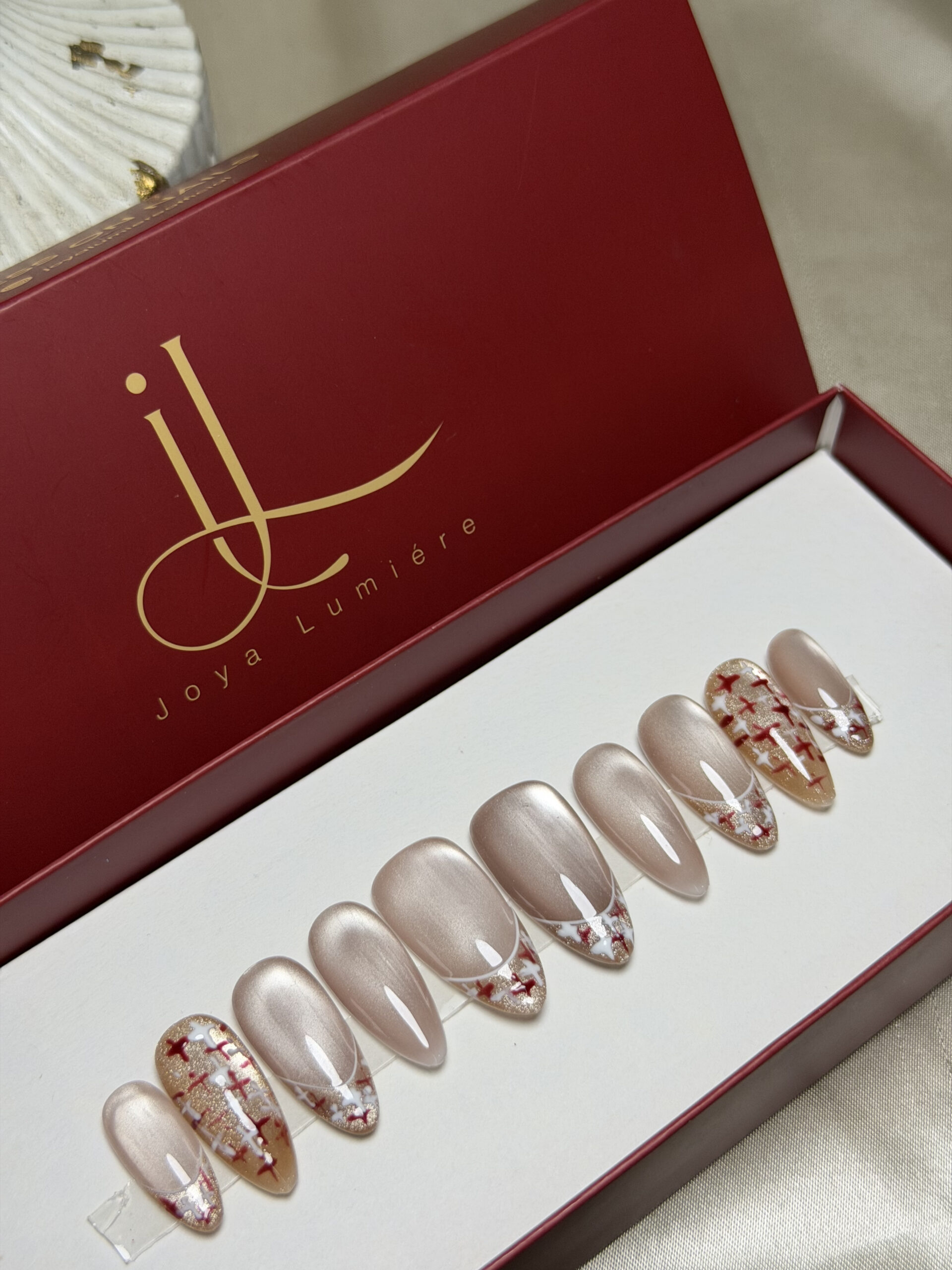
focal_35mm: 48
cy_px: 635
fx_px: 1760
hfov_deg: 30.3
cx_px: 476
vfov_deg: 39.7
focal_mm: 6.76
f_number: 1.78
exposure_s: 1/121
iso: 80
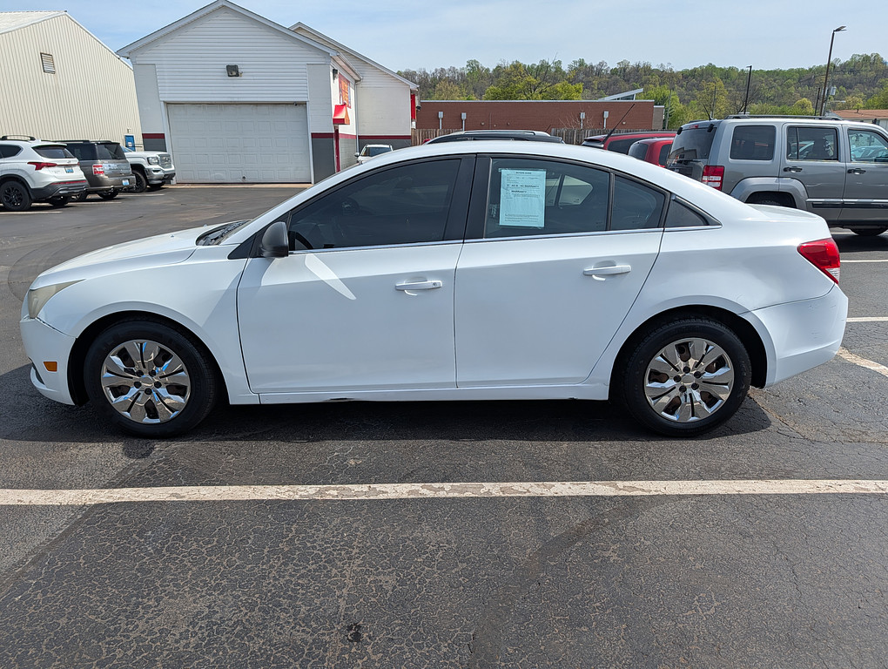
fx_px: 617
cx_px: 444
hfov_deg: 71.5
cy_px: 334
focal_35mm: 24
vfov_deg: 56.9
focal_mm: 6.9
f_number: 1.68
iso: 28
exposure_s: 1/1880
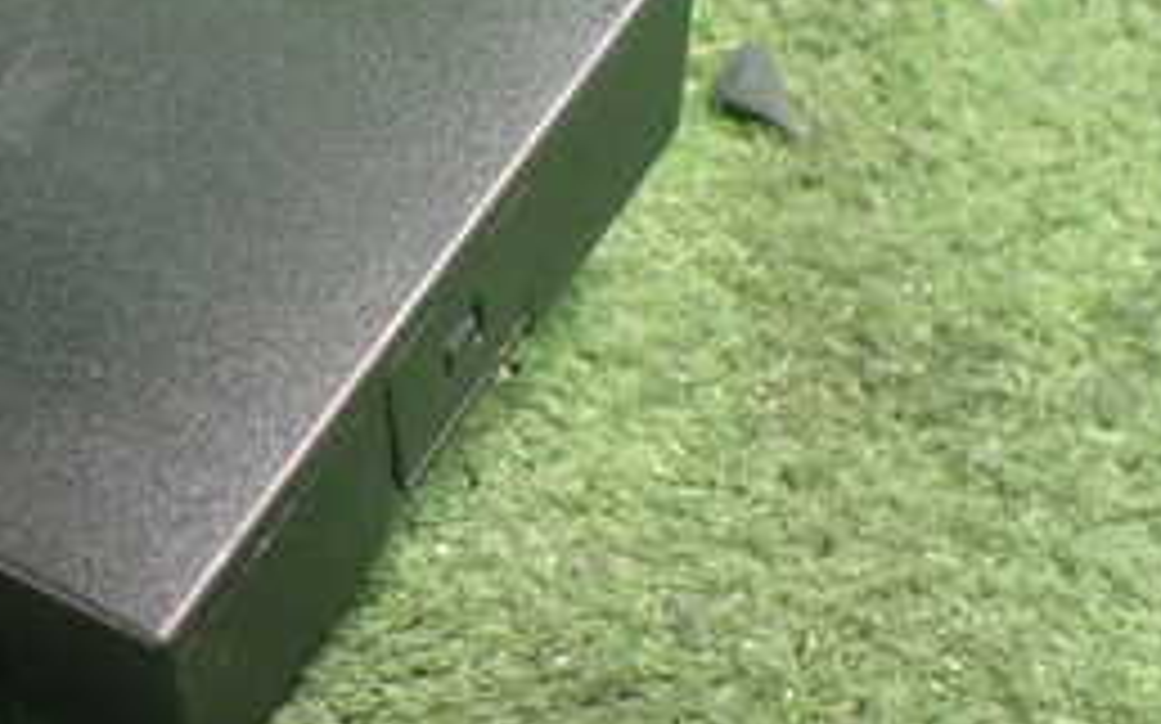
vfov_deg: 17.6
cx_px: 50
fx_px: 2340
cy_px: 346
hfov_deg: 26.6
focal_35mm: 74
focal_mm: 5.4
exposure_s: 1/30
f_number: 2.3
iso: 1000
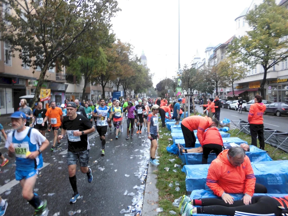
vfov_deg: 53.1
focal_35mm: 26
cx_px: 144
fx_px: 216
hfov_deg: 67.3
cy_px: 108
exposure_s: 1/60
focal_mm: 4.6
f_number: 3.2
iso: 100
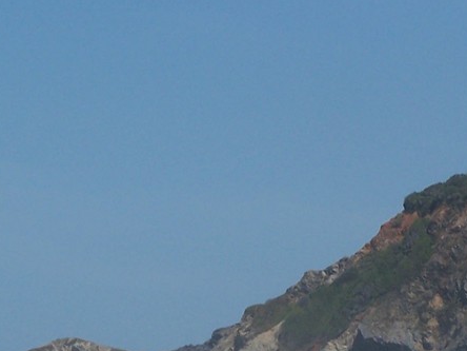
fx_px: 4870
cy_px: 218
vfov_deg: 4.1
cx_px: 245
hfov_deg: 5.5
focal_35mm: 361
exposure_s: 1/750
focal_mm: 23.1
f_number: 6.3
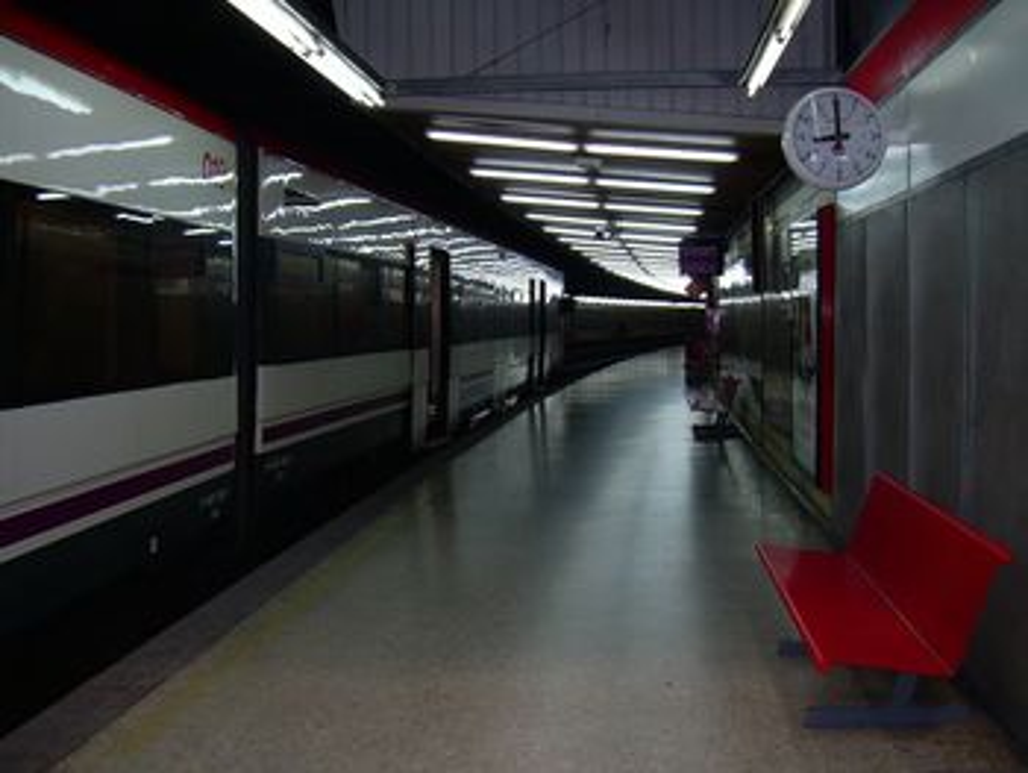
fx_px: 1129
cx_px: 514
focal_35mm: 38
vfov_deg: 37.8
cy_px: 386
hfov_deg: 48.9
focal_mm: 6.3
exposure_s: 1/60
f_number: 2.8
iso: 50
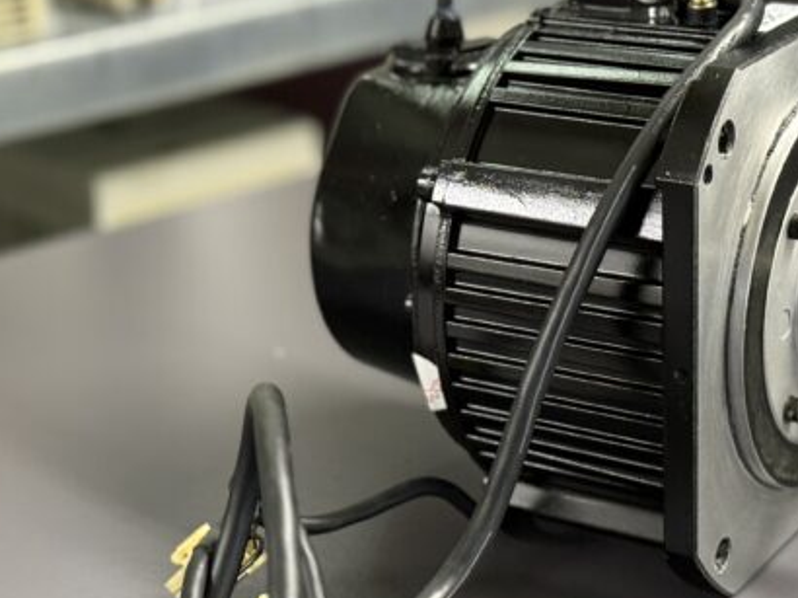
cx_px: 498
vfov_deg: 16.4
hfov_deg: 21.7
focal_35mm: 90
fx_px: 2074
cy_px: 378
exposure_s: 1/33
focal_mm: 6.76
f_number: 1.78
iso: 400
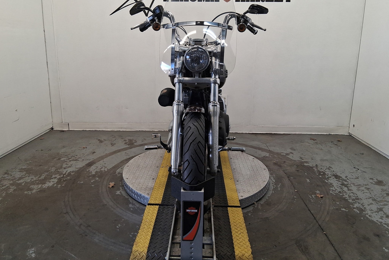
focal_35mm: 28
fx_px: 303
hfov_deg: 65.5
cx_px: 190
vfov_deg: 46.4
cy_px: 118
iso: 123
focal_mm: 3.98
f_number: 1.8
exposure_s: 1/120
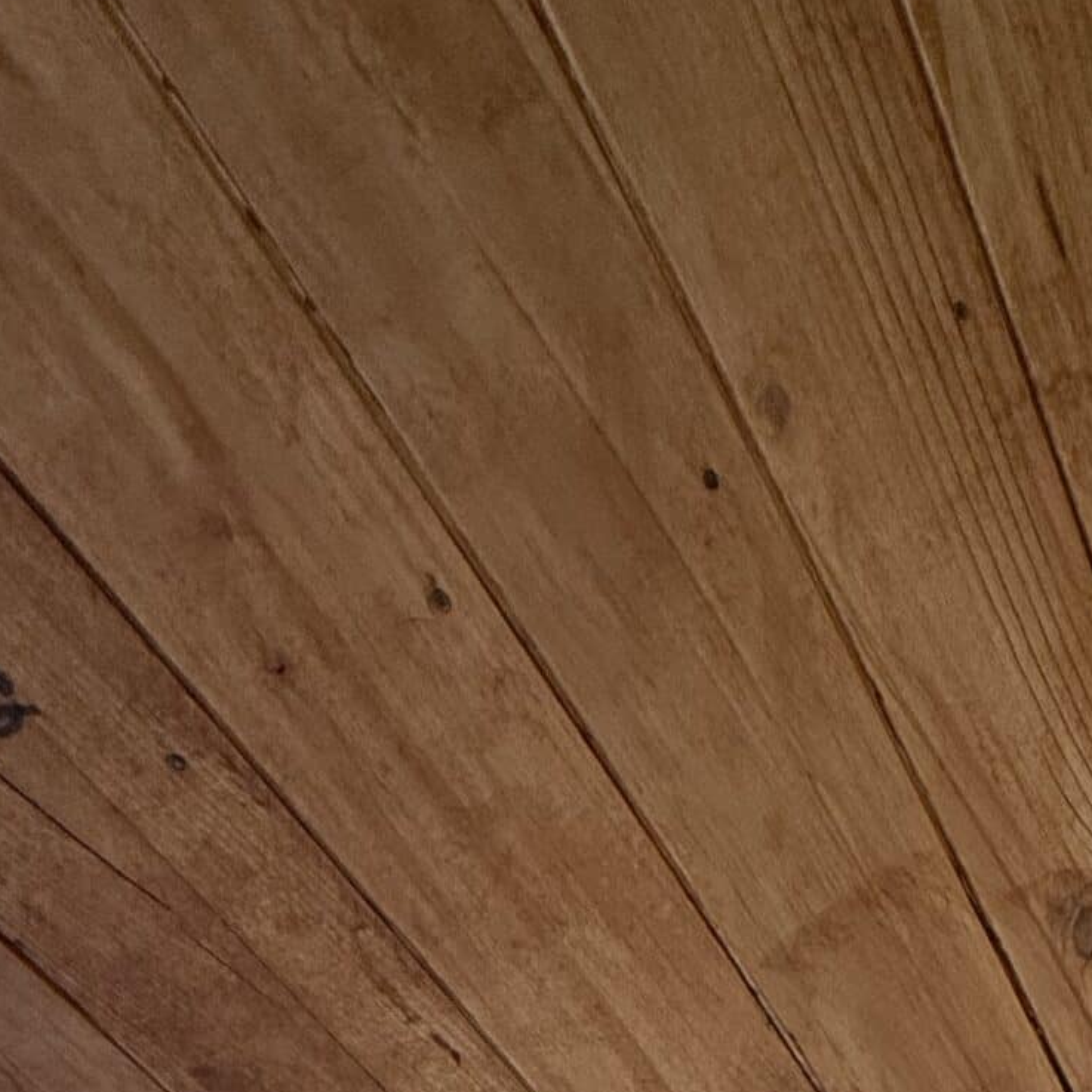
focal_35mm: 43
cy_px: 1754
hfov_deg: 32.2
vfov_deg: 25.5
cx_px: 1322
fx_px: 1535
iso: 125
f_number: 2.2
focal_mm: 2.22
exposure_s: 1/99
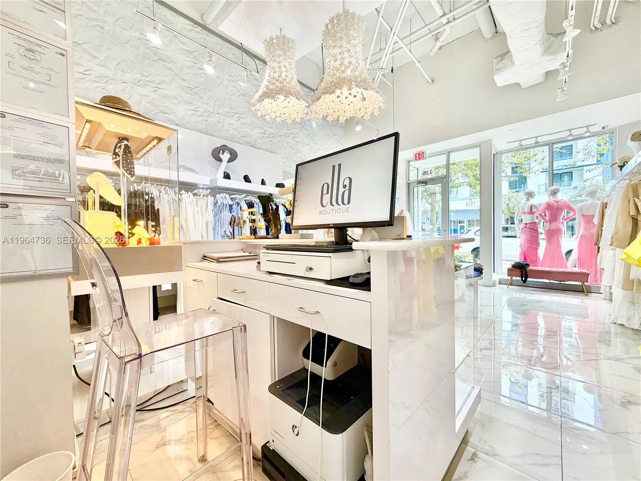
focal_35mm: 14
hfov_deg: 102.1
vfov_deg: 85.7
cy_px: 240
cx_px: 320
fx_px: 259
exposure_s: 1/120
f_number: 2.2
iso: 125
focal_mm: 2.22
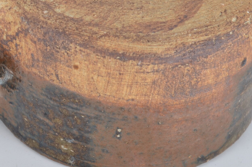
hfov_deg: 9.1
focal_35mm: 223
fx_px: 1558
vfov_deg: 6.1
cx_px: -54
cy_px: 10
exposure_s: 1/125
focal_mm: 50
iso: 100
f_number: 11
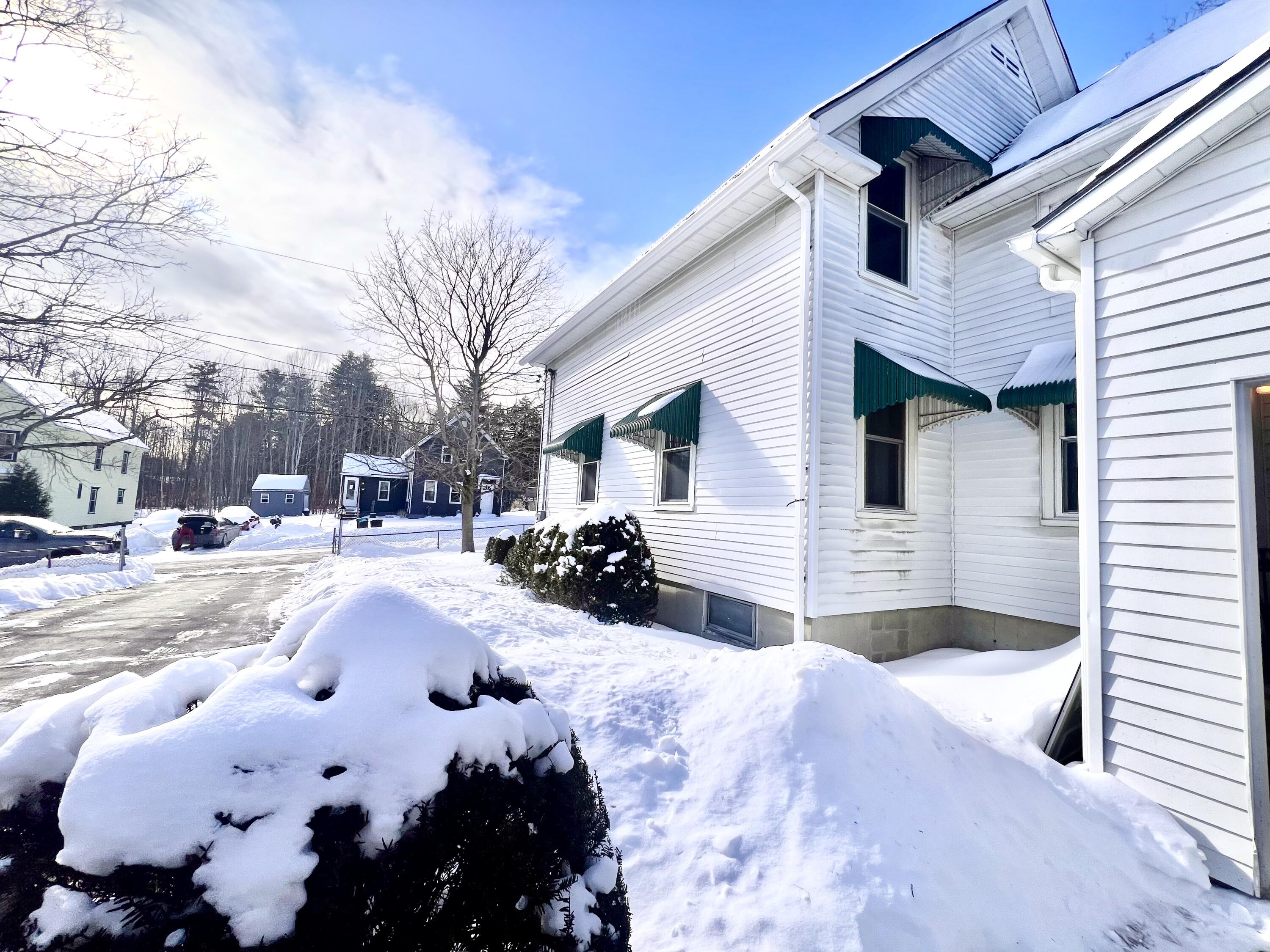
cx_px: 635
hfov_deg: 106.2
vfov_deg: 89.9
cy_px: 476
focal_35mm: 13
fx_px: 477
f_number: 1.8
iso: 32
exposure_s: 1/2222
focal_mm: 1.57
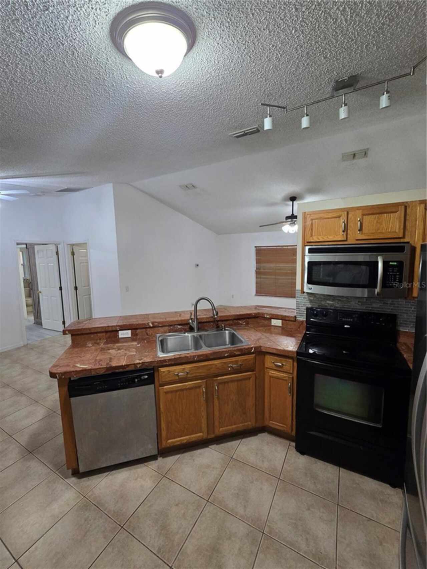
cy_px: 284
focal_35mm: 13
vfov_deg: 106.2
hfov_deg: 89.9
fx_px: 214
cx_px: 214
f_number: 2.2
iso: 200
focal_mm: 2.2
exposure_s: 1/60
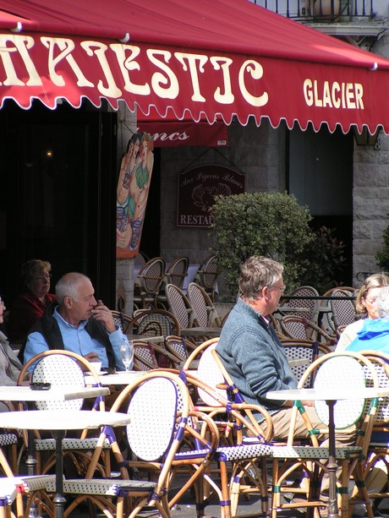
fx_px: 3235
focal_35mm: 216
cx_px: 194
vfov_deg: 9.2
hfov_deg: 6.9
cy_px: 259
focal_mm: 33
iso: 50
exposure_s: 1/320
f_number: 4.5
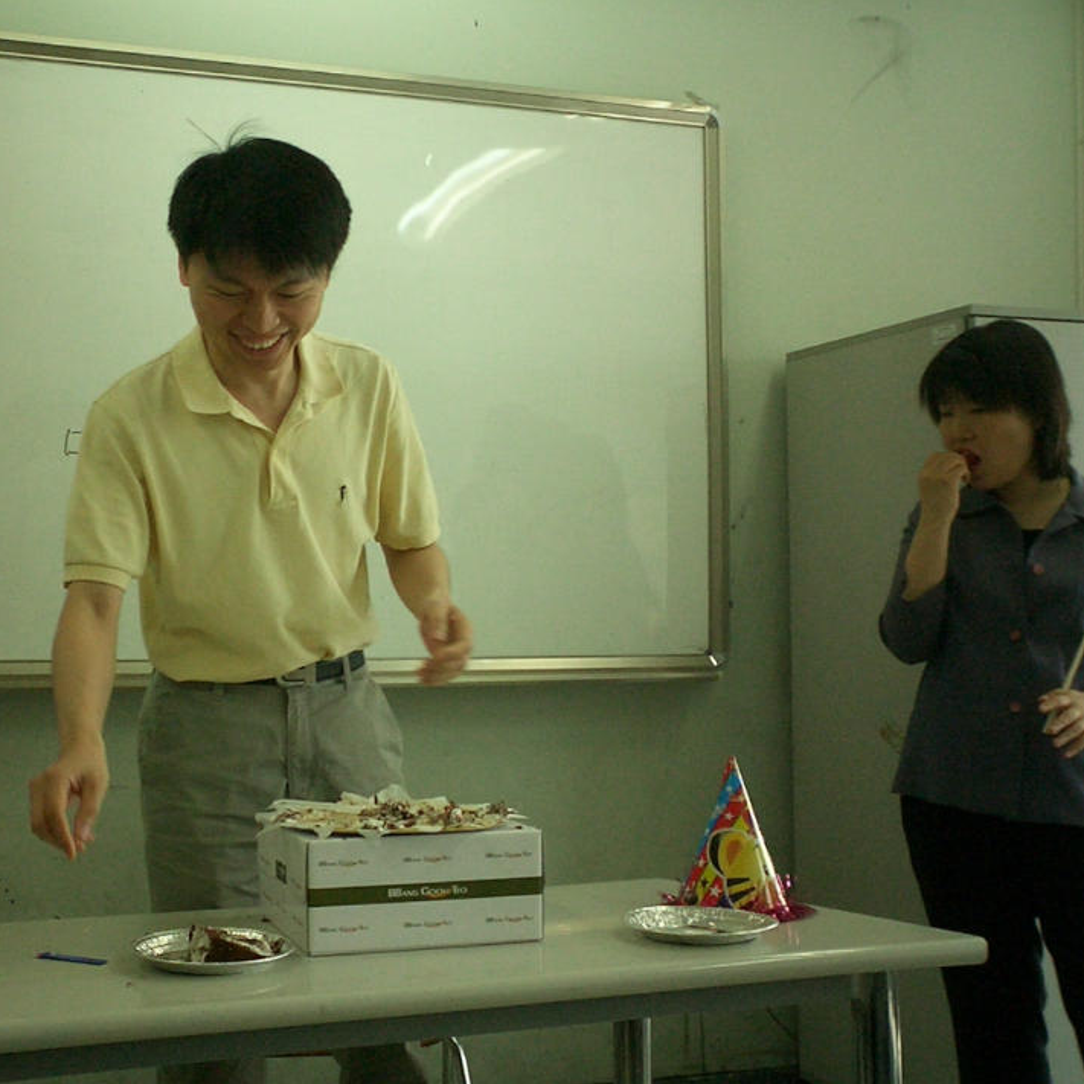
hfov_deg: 36.4
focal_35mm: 46
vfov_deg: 36.8
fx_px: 1630
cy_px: 558
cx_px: 369
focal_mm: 5.6
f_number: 3.5
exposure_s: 1/80
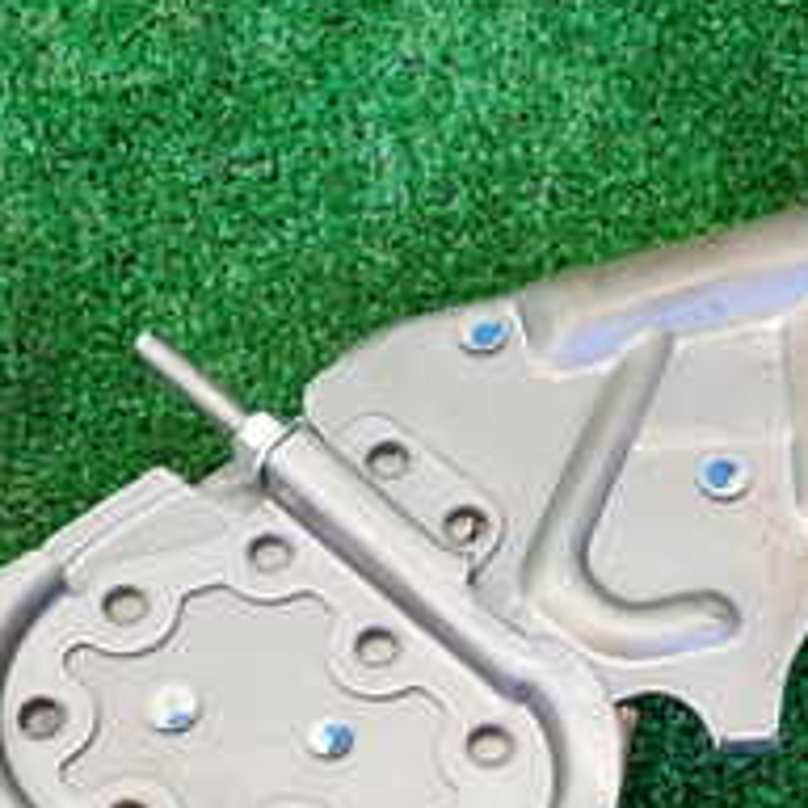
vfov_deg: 19.9
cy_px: 892
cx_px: 442
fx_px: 2192
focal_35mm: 83
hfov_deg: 20.9
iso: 200
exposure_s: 1/50
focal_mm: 5.4
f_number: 2.3
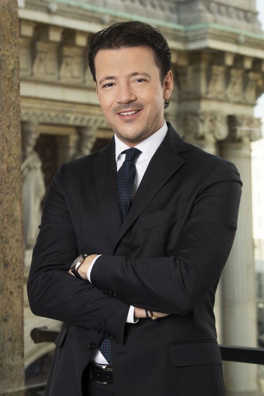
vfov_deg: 24.8
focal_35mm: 82
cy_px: 198
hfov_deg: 16.7
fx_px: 902
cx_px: 132
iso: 160
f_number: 8
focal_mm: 82
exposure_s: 1/125
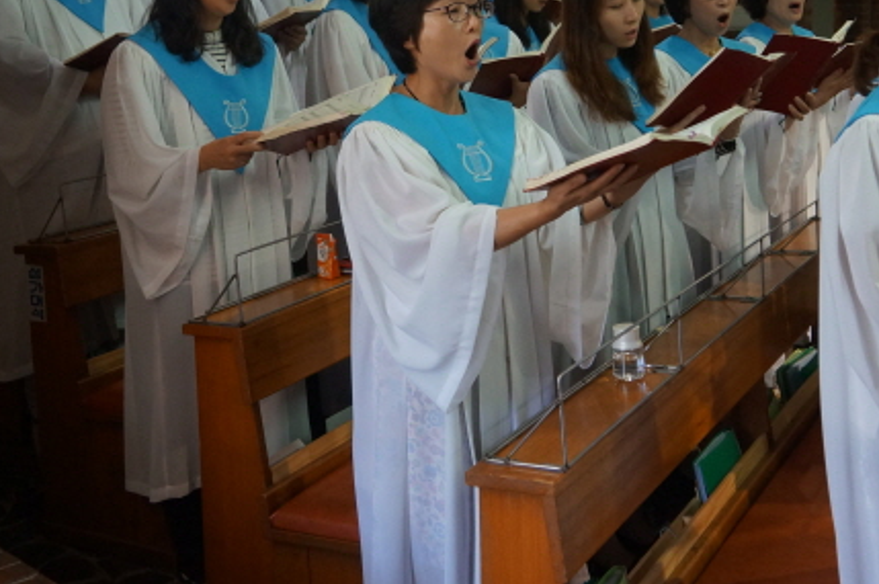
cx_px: 502
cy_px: 144
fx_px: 1195
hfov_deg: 40.3
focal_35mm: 49
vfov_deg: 27.1
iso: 1600
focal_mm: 20
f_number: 4
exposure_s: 1/160
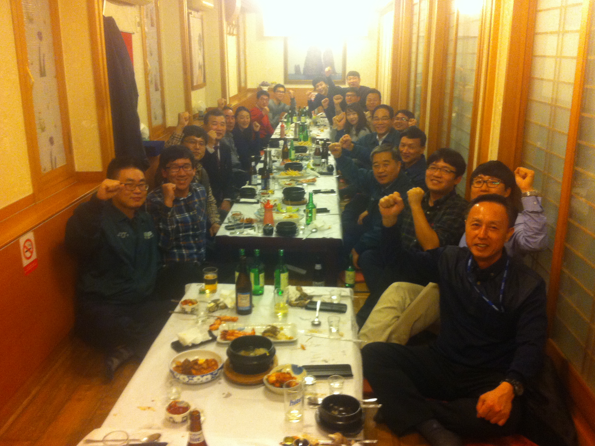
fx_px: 619
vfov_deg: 39.7
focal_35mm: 36
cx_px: 292
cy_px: 221
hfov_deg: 51.4
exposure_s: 1/15
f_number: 2.8
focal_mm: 3.85
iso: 250
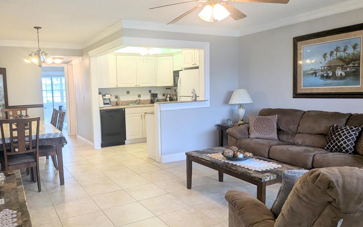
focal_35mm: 27
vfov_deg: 46.0
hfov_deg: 67.8
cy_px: 114
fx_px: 267
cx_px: 147
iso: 125
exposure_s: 1/120
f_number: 2.2
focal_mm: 2.35
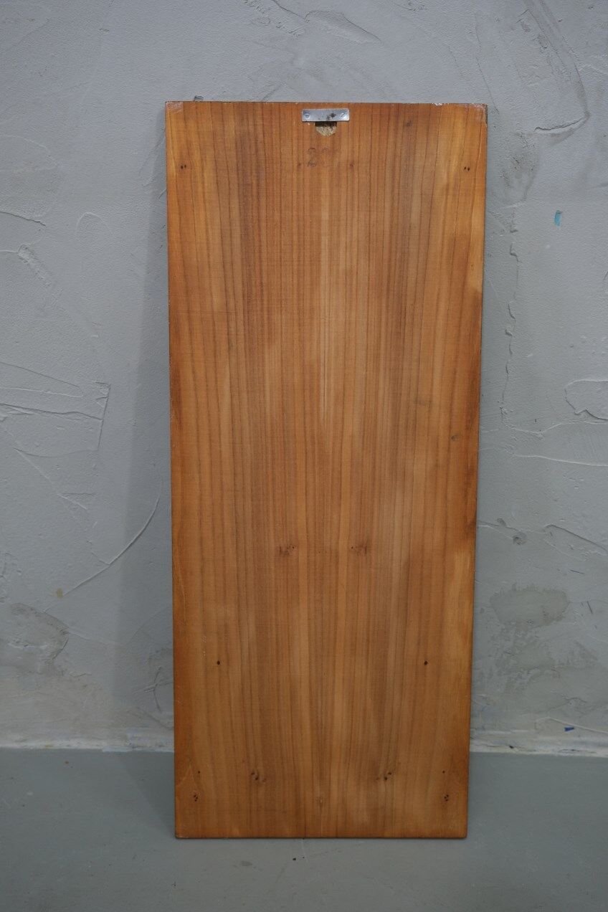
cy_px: 456
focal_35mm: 35
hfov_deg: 37.9
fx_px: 887
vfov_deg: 54.4
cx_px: 304
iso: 800
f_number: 4
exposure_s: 1/34
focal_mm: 23.5
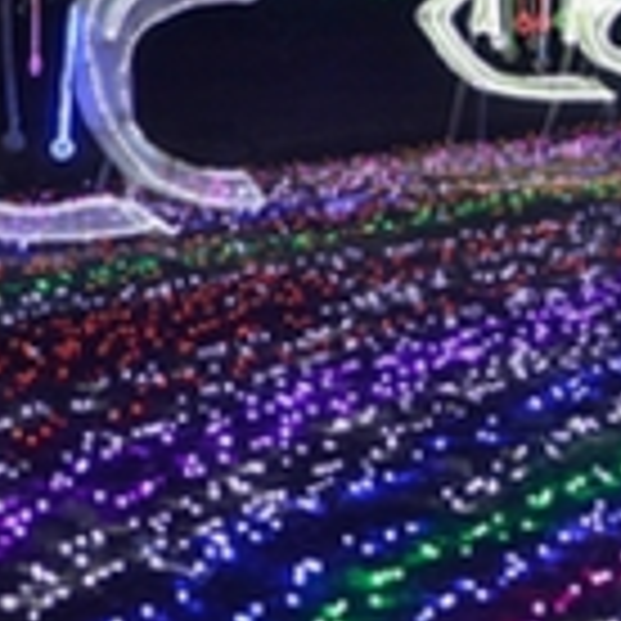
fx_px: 4506
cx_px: 839
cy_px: 158
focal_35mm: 222
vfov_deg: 7.9
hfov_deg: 7.8
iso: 1800
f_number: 2.8
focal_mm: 70
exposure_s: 1/80
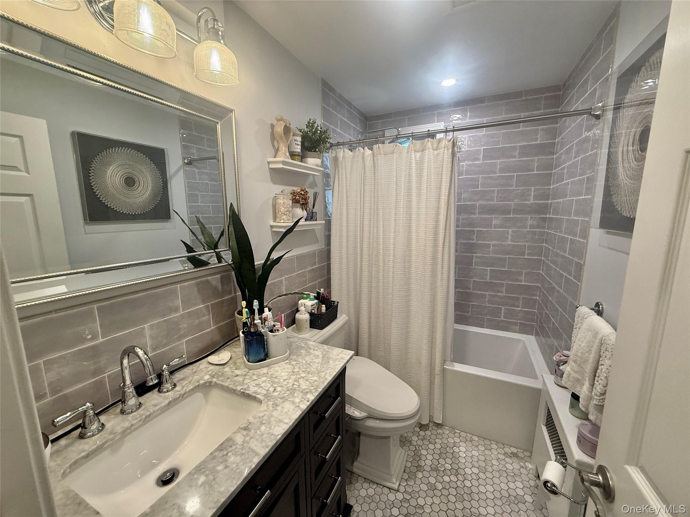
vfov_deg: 85.7
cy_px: 258
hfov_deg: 102.1
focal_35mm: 14
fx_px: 279
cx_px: 345
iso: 250
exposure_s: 1/120
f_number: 2.2
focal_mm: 2.22
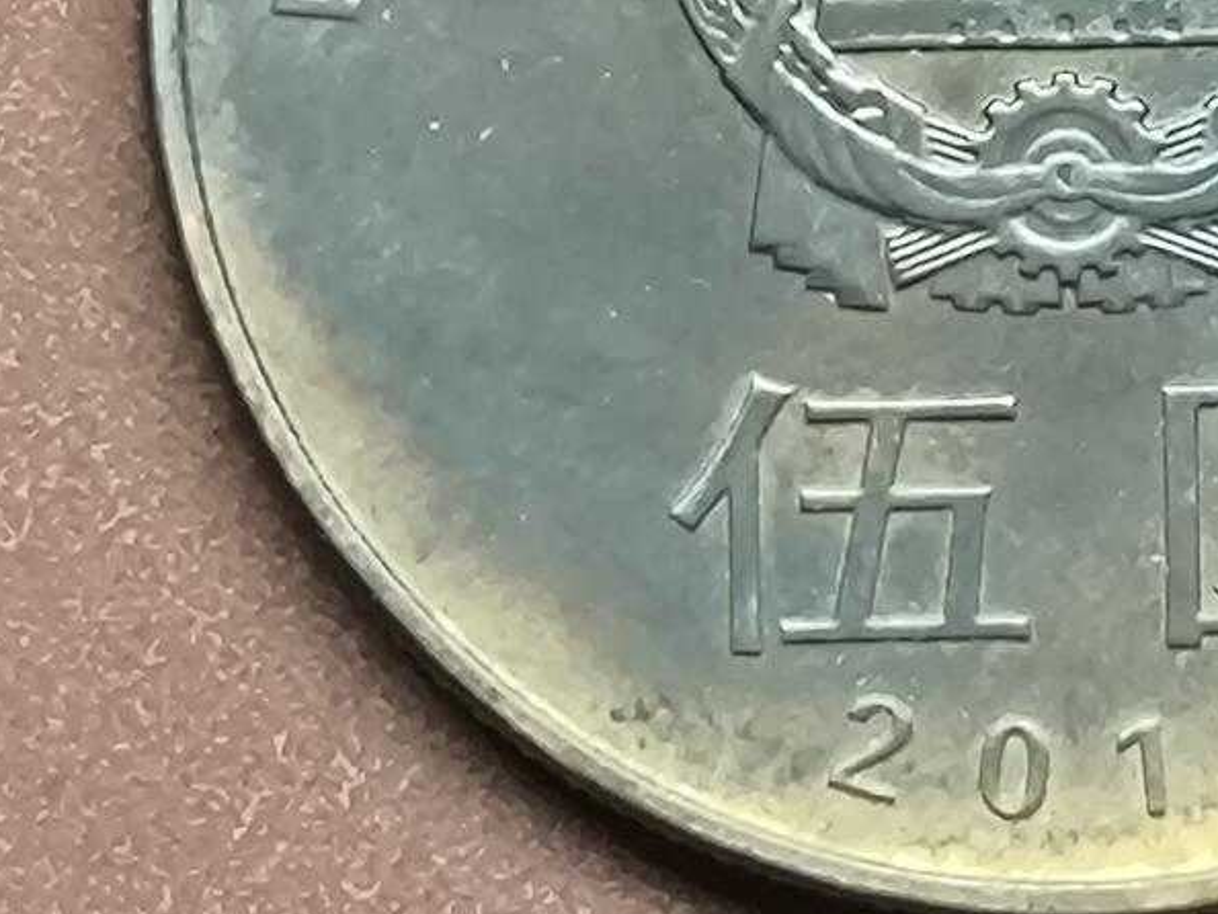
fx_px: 9786
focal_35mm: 278
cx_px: 1064
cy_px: 55
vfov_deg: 5.3
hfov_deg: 7.1
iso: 320
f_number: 1.7
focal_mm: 5.35
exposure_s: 1/100
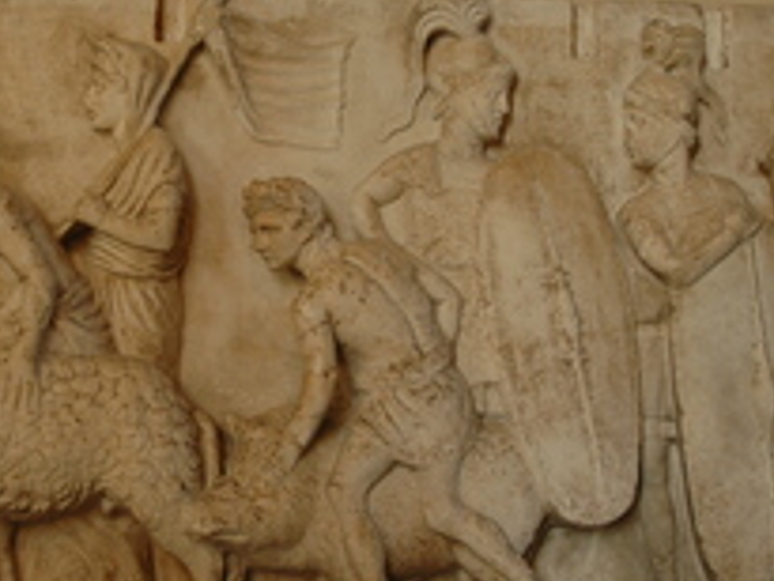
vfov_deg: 21.6
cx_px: 147
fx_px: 1521
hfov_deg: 27.9
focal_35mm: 68
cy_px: 302
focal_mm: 22
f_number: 3.8
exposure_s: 1/45
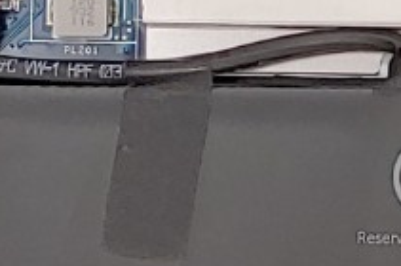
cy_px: 66
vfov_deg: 5.3
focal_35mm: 256
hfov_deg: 8.0
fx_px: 2847
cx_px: 477
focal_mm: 4.36
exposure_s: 1/91
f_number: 1.8
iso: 50
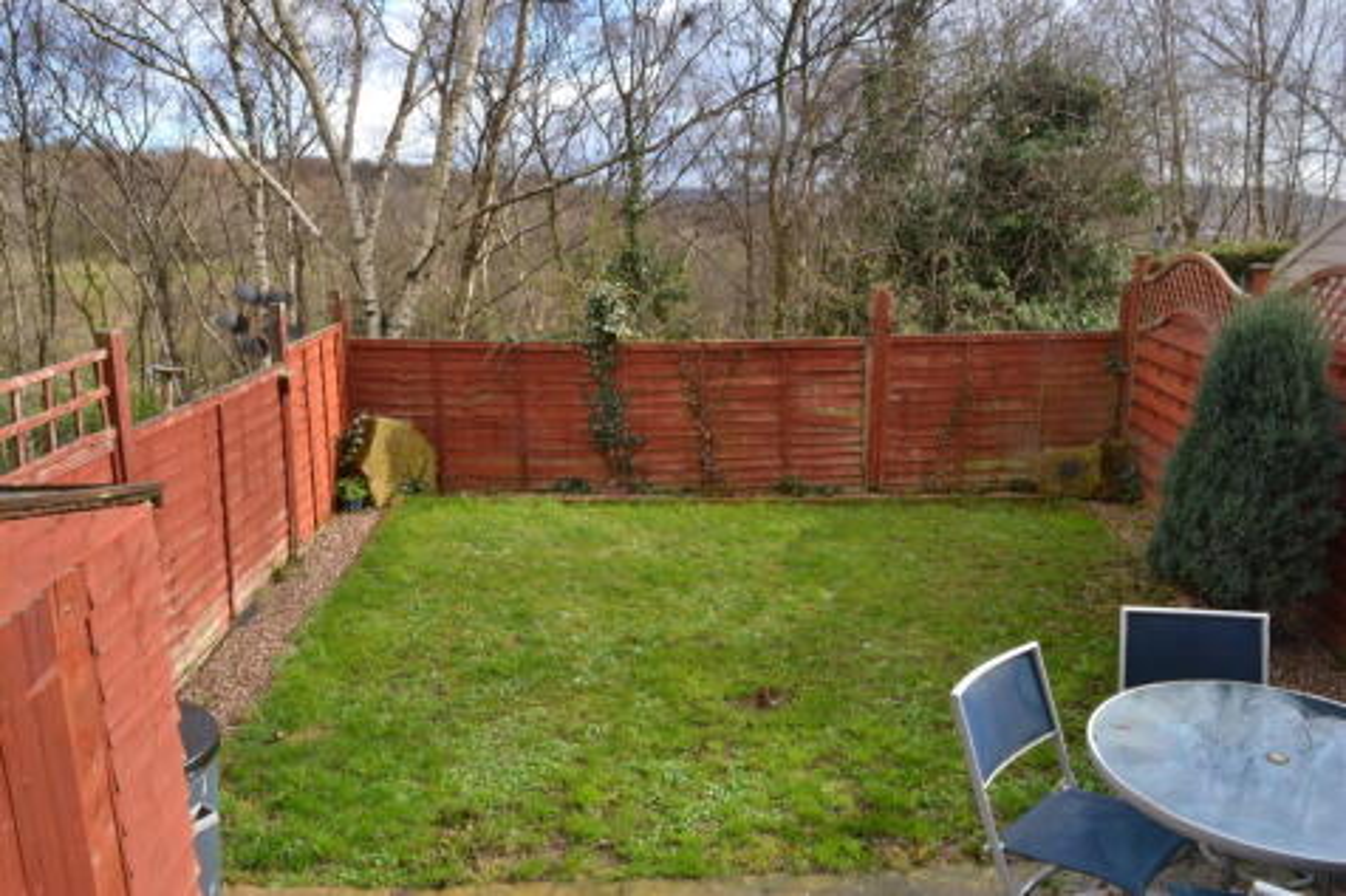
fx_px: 1009
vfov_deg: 47.9
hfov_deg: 67.4
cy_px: 448
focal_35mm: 27
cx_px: 673
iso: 200
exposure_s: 1/25
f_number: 22
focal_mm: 18
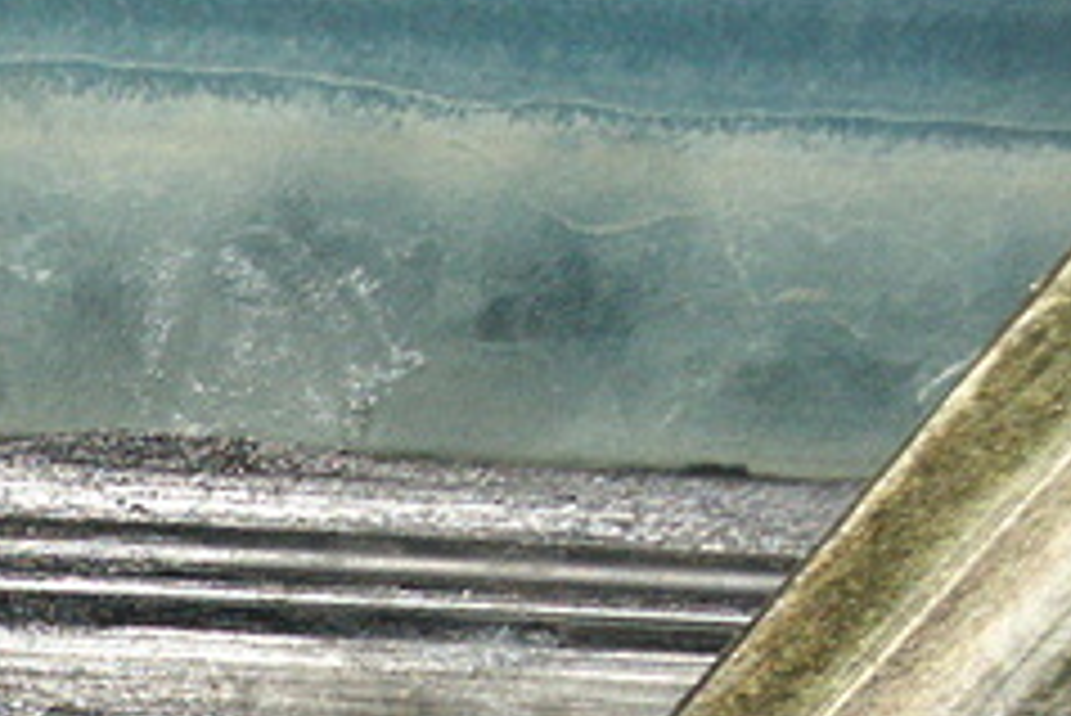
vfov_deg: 3.7
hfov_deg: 5.6
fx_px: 10924
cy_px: 1027
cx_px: -549
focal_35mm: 367
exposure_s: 1/90
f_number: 3.5
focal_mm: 26.04
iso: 200
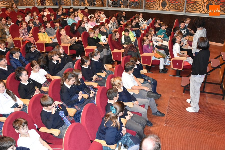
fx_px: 225
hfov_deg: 53.1
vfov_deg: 37.0
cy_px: 75
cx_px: 112
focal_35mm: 36
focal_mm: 24
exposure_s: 1/60
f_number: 3.8
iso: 2500
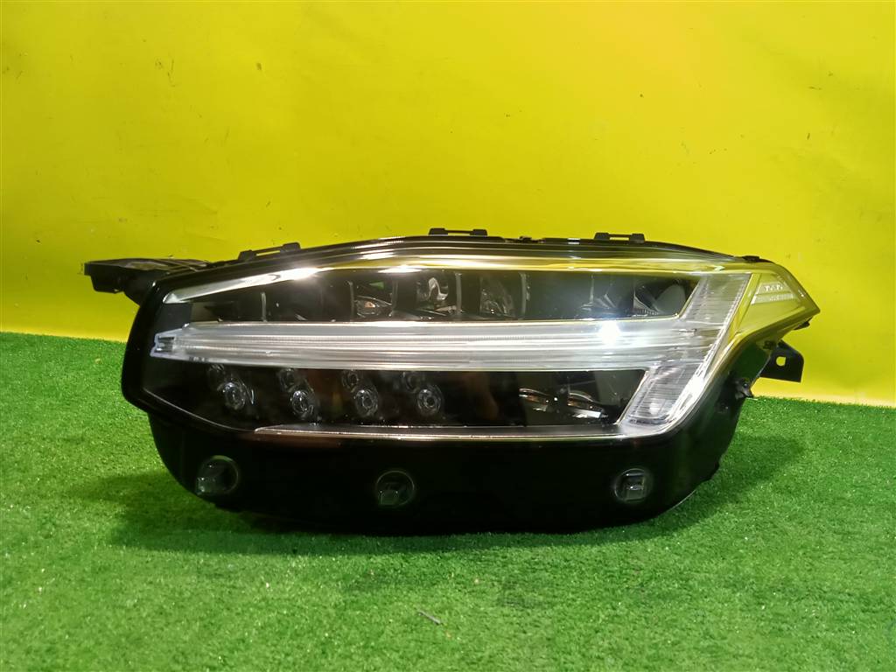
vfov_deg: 49.7
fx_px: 725
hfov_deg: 63.4
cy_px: 336
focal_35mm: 28
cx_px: 448
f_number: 2.2
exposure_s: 1/33.3
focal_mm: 3.65
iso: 221
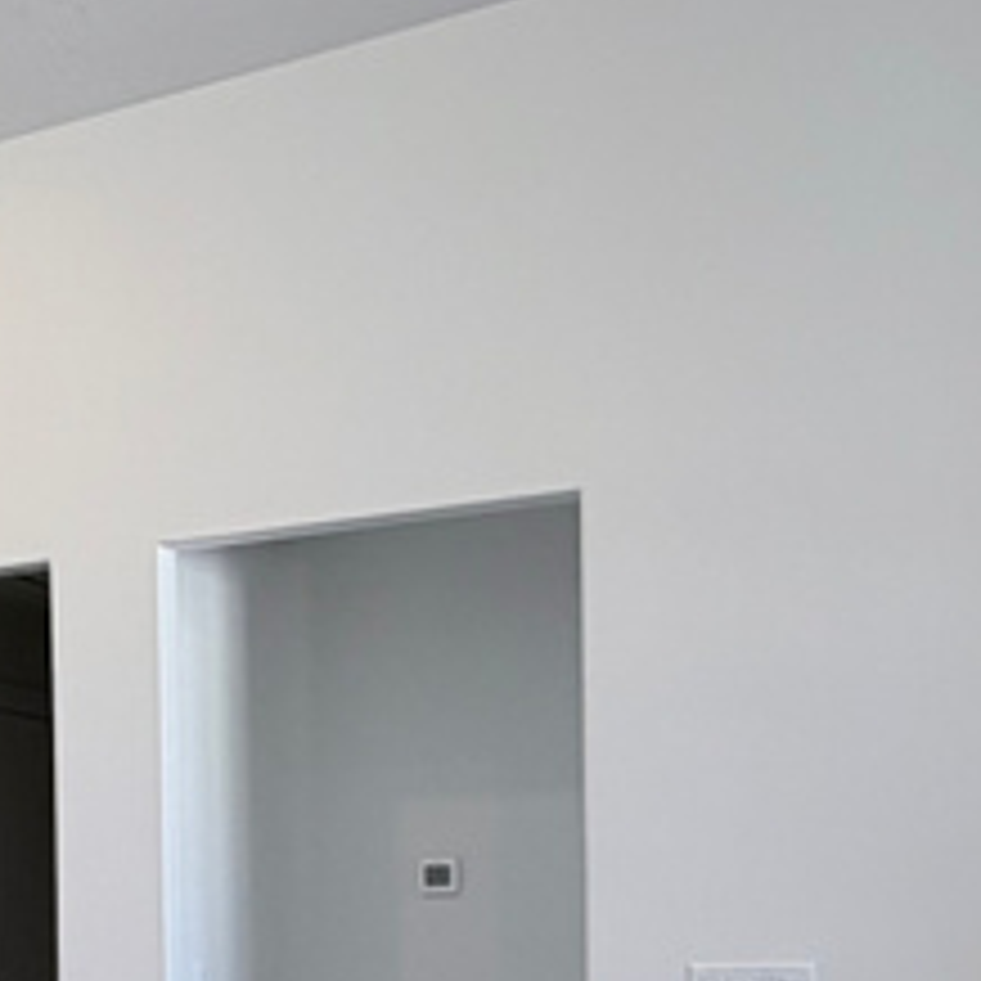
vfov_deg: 27.9
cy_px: 972
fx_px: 1860
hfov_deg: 25.6
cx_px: -274
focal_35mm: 58
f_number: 2.2
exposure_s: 1/120
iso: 100
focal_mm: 2.22
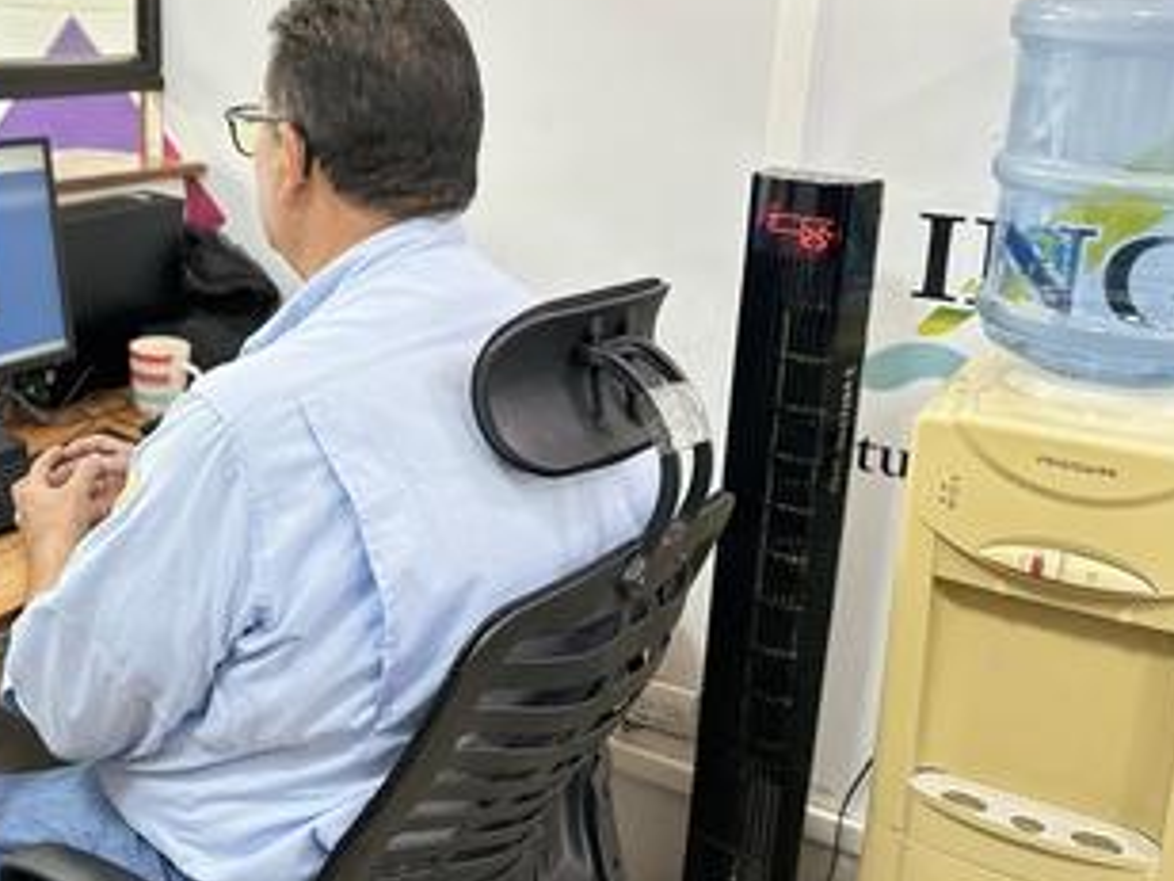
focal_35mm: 39
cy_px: 288
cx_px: 286
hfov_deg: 46.1
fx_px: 1323
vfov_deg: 36.4
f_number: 1.78
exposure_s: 1/60
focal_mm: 6.86
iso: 500
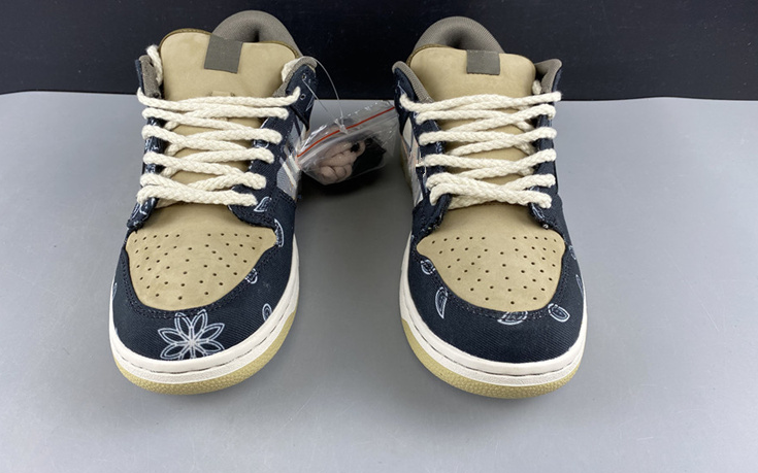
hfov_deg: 62.9
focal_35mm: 30
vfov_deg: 41.8
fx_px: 620
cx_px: 369
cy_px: 210
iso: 50
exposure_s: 1/100
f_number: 1.8
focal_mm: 4.25
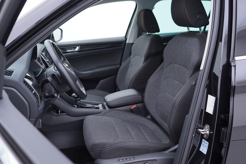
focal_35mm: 36
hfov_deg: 53.1
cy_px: 82
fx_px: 246
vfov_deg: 36.9
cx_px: 123
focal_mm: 24
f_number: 2.8
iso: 125
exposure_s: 1/40
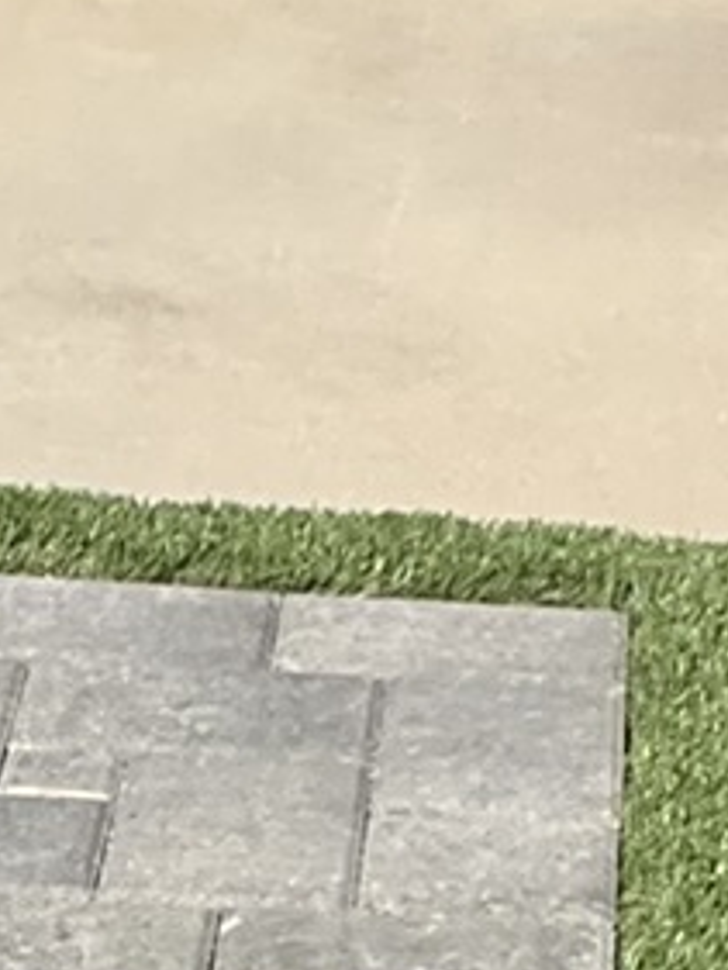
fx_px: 5912
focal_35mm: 211
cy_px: 1232
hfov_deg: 7.0
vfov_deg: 9.2
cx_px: -314
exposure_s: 1/2227
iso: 25
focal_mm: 3
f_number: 1.8
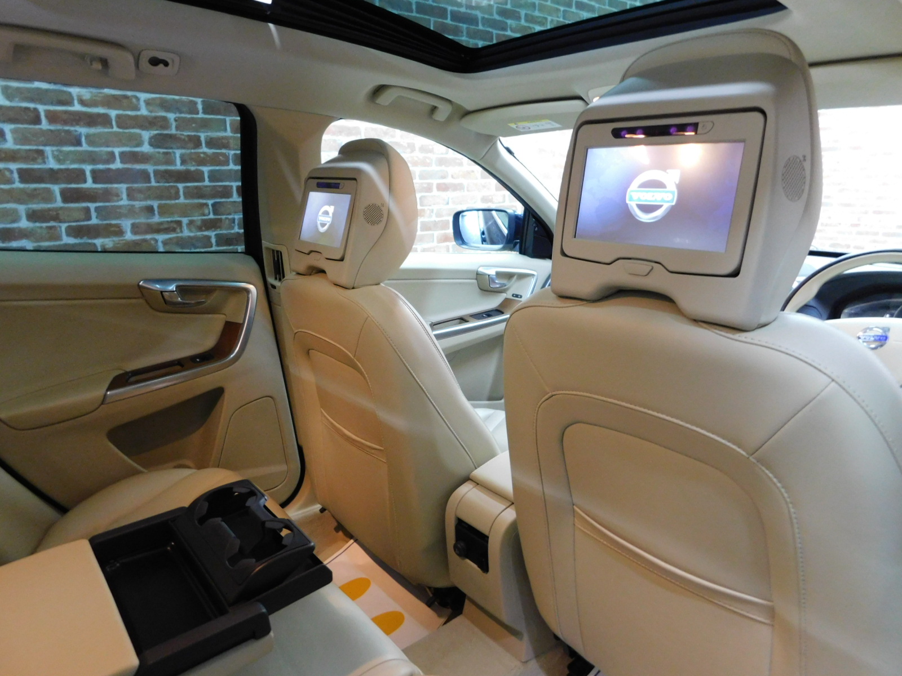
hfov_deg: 73.9
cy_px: 338
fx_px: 599
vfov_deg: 58.9
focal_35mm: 23
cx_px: 451
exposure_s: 1/8
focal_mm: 4
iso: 400
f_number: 3
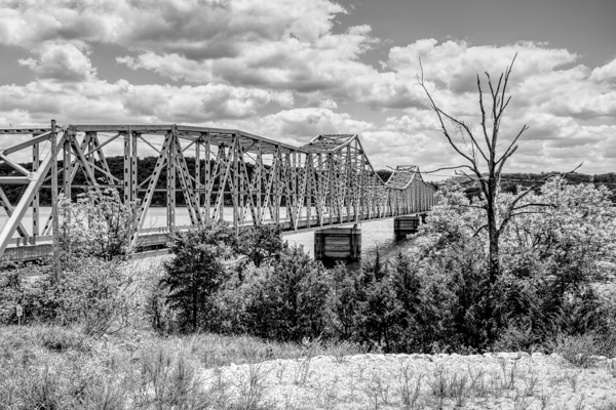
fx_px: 746
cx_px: 308
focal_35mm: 44
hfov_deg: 44.9
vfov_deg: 30.8
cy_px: 205
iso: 100
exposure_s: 1/100
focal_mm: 43.6
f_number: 22
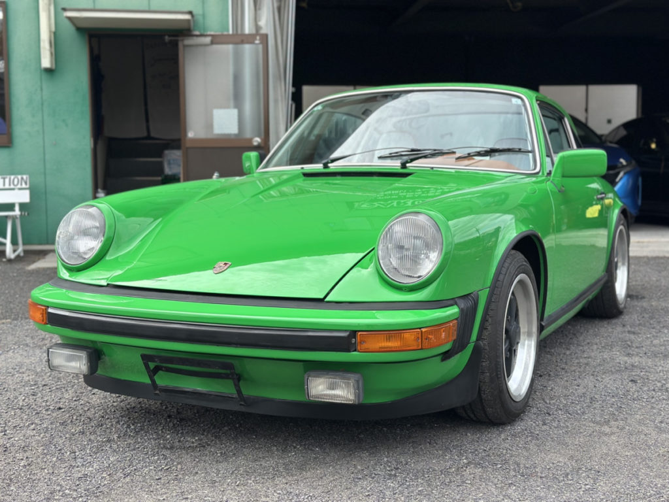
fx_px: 928
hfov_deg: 39.7
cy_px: 251
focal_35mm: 48
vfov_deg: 30.3
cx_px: 334
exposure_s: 1/2070
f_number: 1.78
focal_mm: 6.86
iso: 80
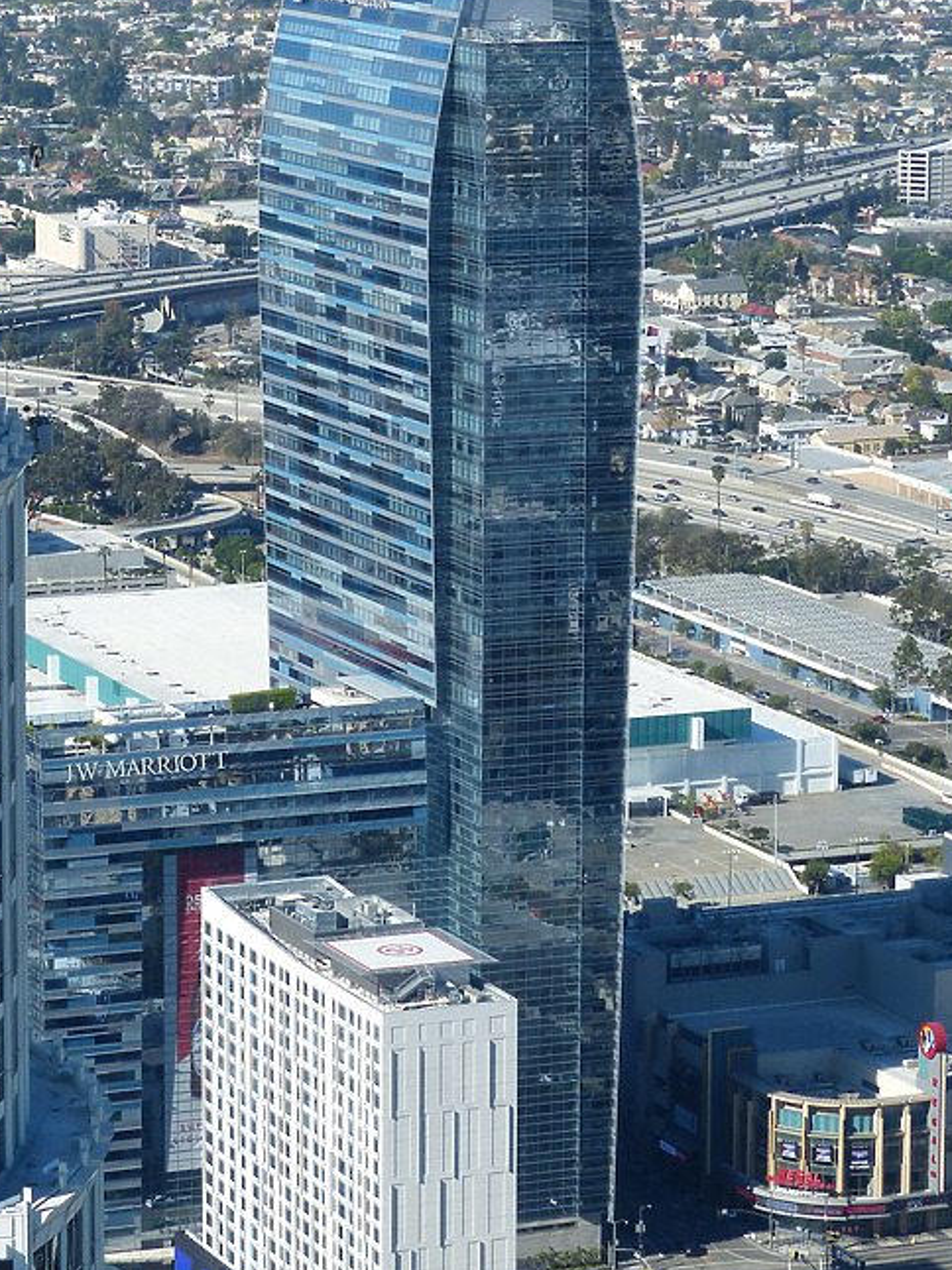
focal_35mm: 145
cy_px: 482
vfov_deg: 13.6
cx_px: 383
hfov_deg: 10.2
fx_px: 5321
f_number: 4
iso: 100
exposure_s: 1/400
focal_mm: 18.7
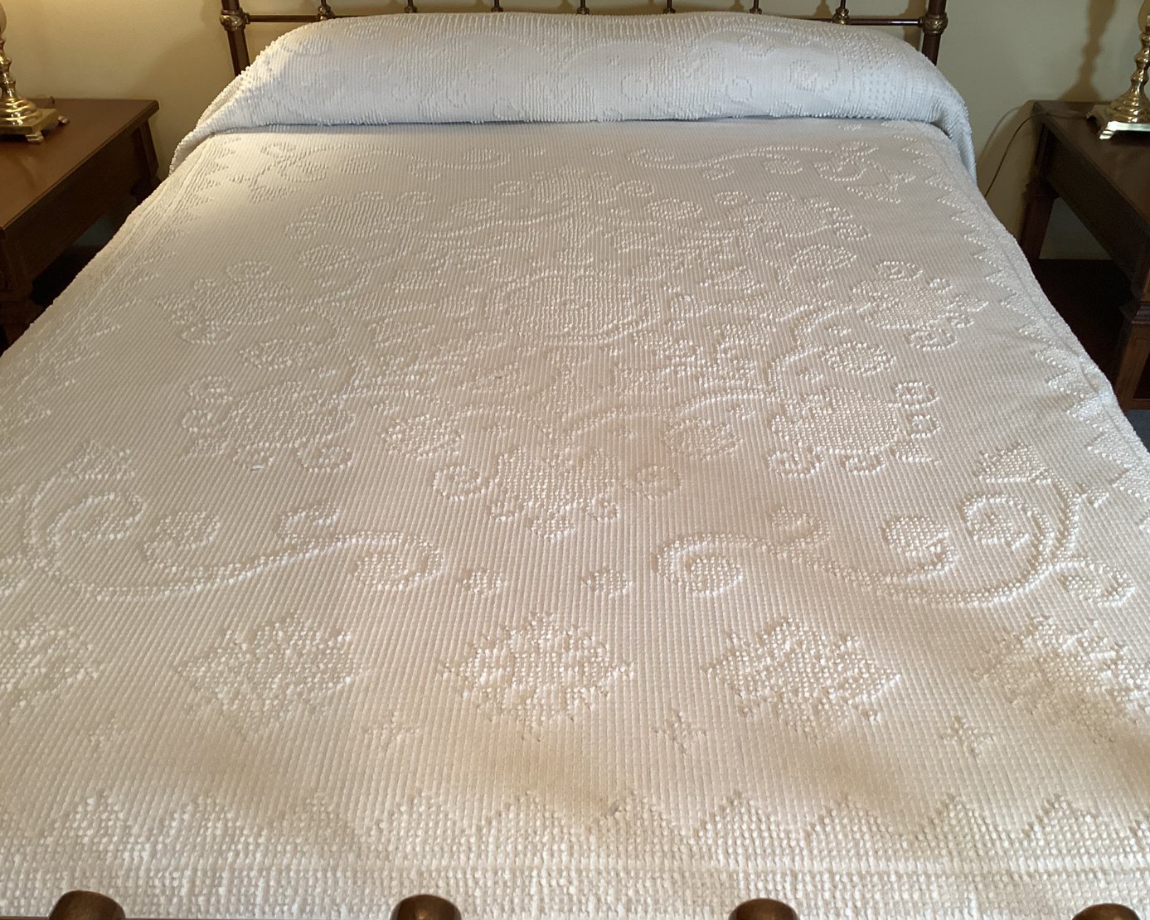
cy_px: 456
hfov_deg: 54.2
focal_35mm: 33
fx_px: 1123
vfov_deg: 44.6
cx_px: 615
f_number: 2.4
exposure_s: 1/50
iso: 125
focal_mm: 3.3
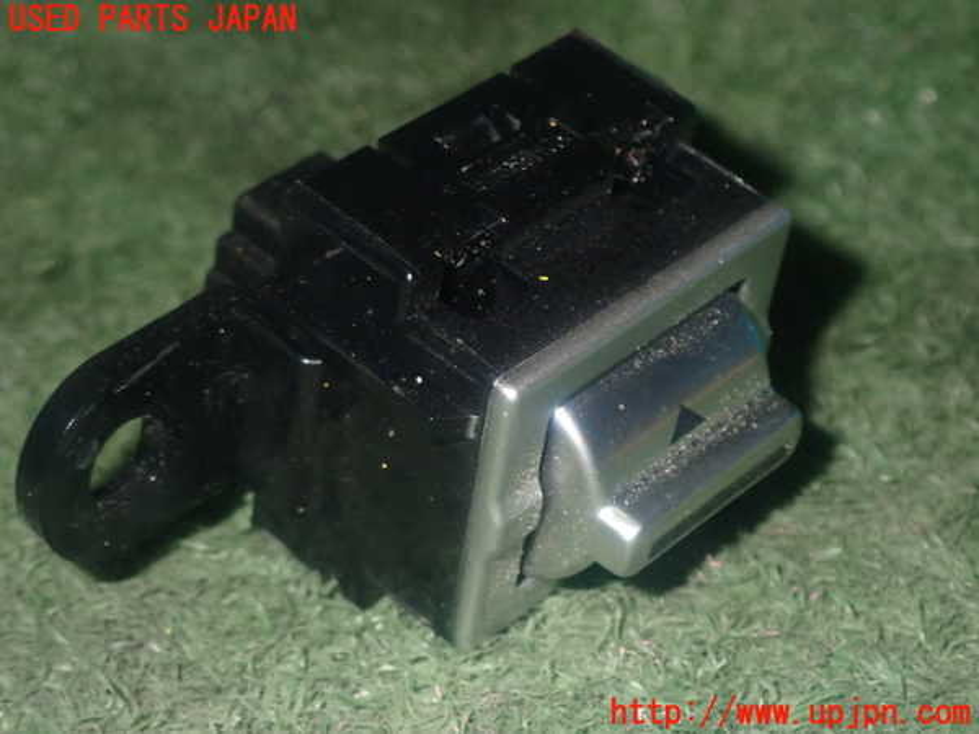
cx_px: 490
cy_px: 367
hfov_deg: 20.9
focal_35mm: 94
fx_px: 2658
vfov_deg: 15.7
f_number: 14
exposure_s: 1/100
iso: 800
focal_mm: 16.79
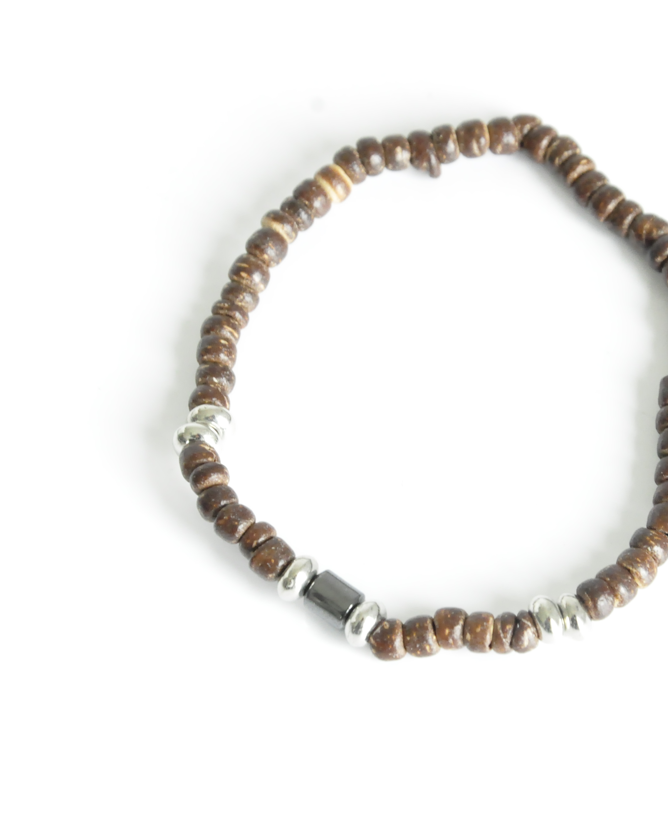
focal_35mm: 223
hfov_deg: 6.9
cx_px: 451
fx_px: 5504
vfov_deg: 8.7
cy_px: 418
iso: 3200
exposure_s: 1/90
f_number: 9.5
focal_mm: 105
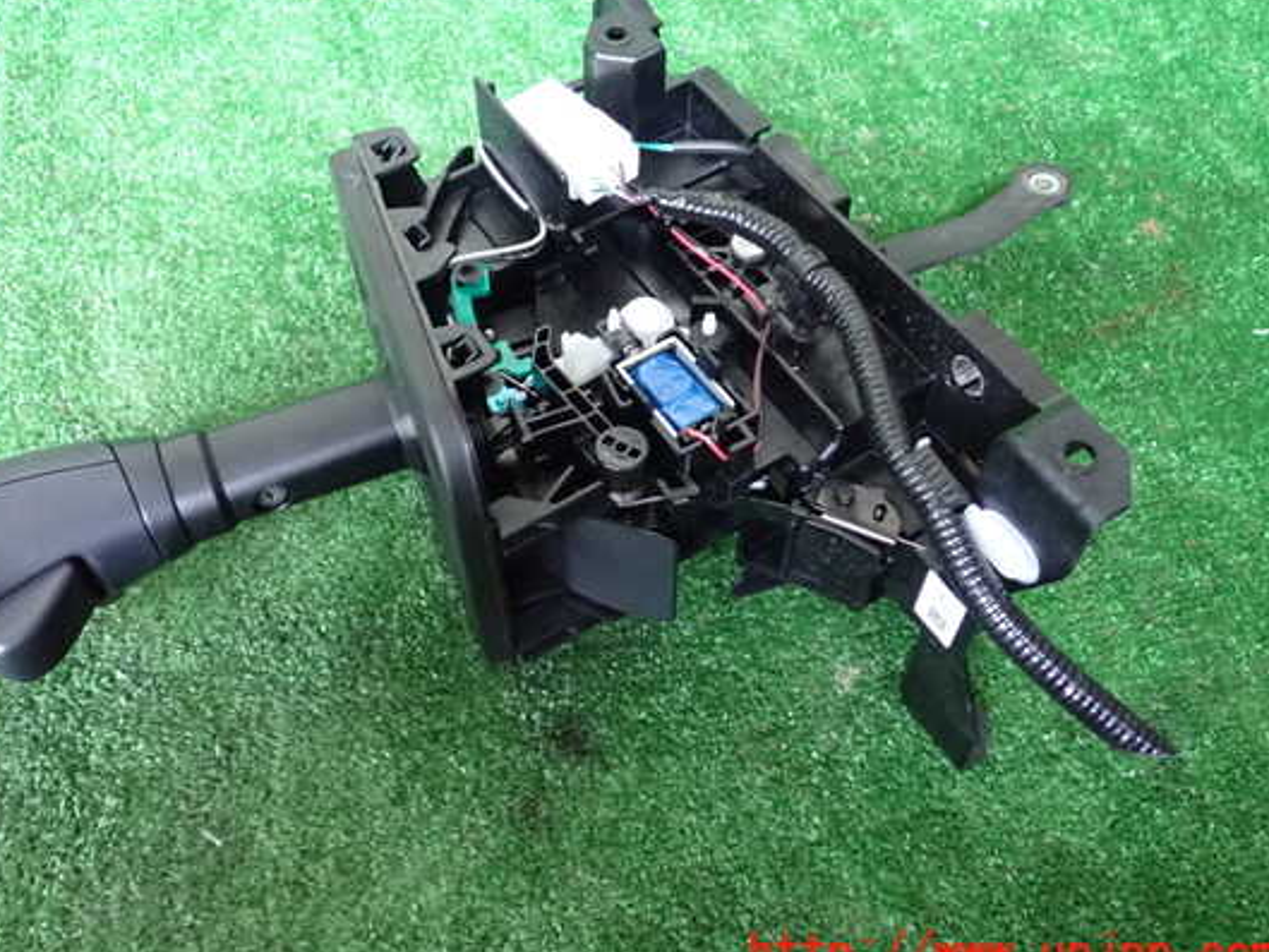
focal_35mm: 34
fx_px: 1247
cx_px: 571
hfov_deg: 53.9
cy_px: 446
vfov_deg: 41.8
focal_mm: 5.4
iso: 1600
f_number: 2.3
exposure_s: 1/60
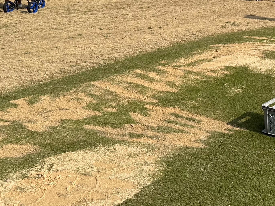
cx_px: 241
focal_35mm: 71
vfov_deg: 19.4
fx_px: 564
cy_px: -47
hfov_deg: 26.6
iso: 80
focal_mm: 6.86
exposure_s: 1/5848
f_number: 1.78
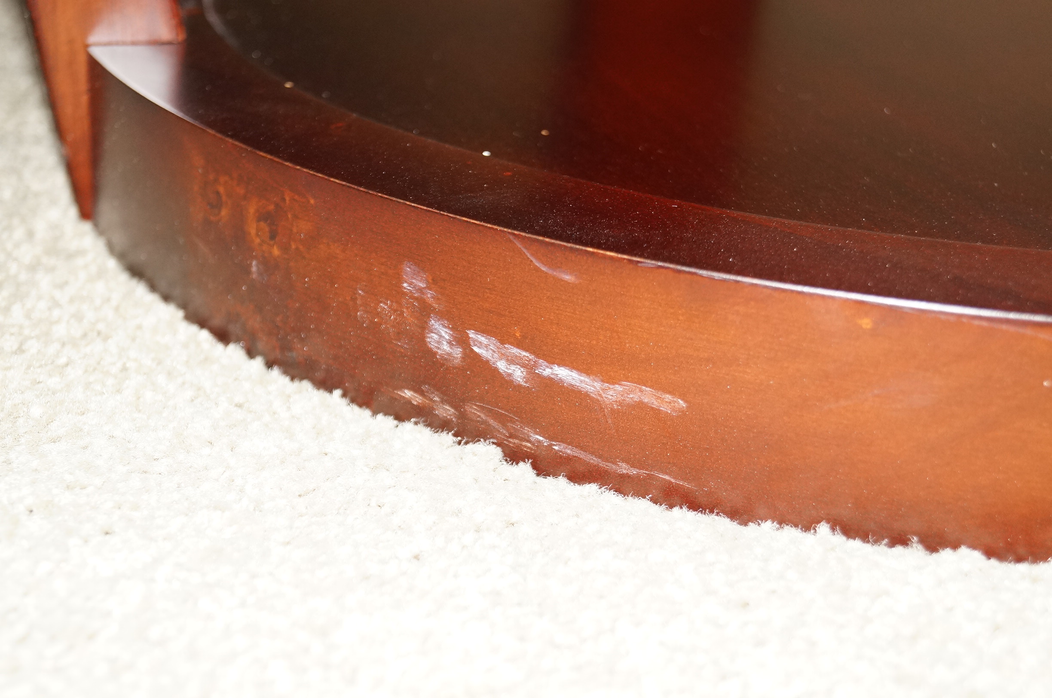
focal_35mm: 60
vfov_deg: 22.5
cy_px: 349
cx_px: 526
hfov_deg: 33.4
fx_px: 1751
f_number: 5.6
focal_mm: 40
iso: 800
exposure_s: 1/60
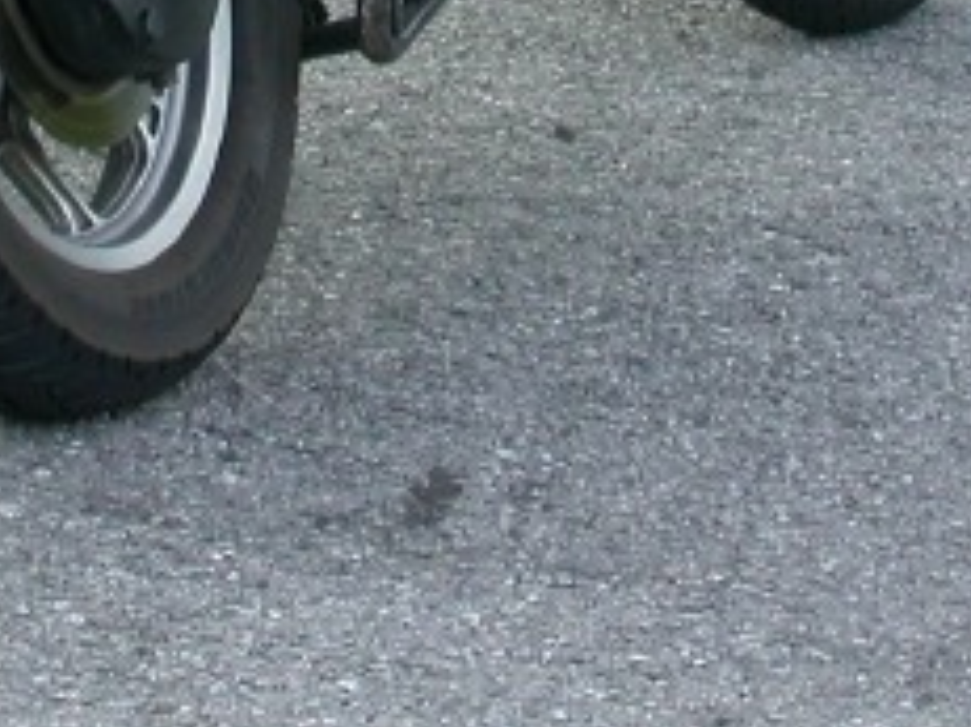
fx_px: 6701
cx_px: 366
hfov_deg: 8.3
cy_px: -462
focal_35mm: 239
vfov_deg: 6.1
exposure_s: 1/63.5
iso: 100
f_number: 4.7
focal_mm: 14.4
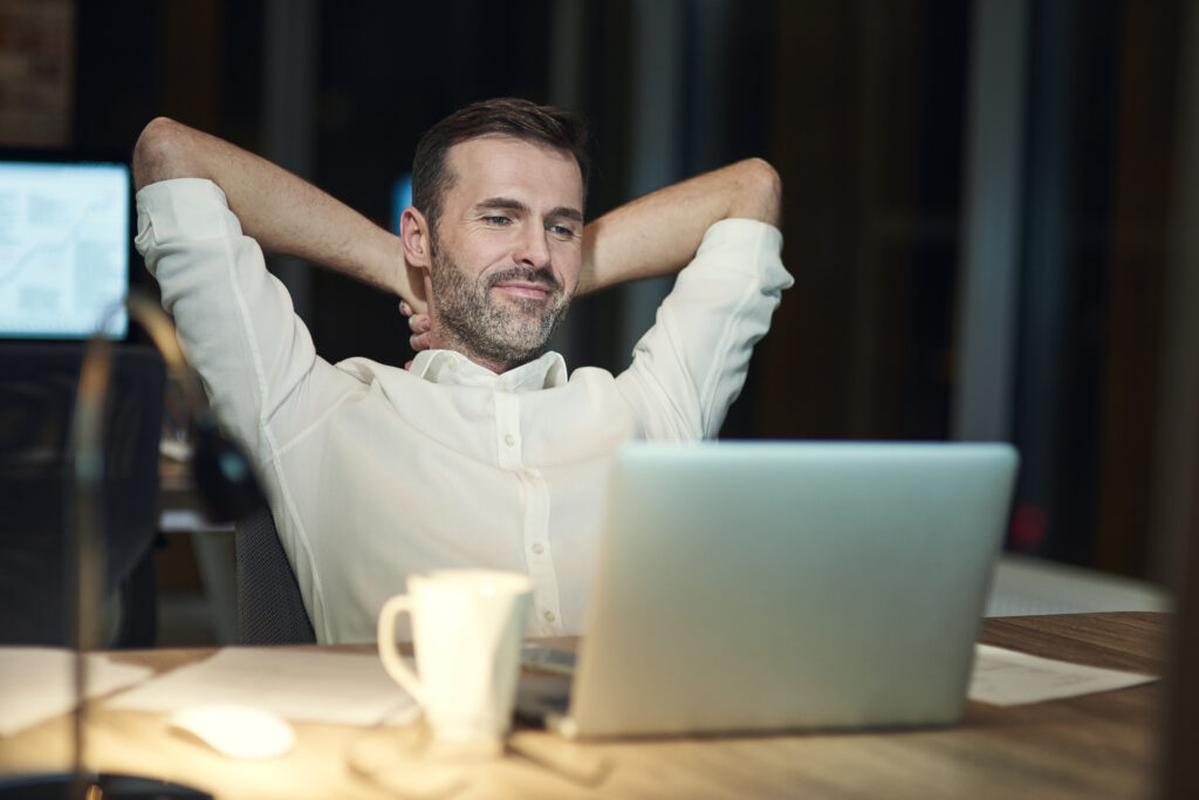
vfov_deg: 16.1
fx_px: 2831
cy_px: 400
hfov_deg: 23.9
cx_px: 600
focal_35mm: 85
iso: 400
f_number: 2
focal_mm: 85
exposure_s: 1/100
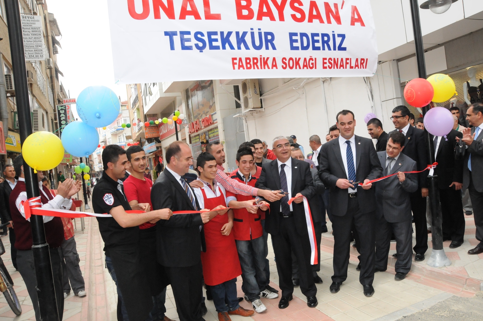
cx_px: 242
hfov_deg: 67.4
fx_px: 362
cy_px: 160
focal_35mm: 27
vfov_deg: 47.8
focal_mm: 18
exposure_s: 1/250
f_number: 11
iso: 1600
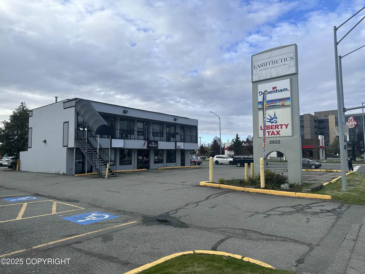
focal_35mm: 24
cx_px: 182
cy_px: 137
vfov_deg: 56.8
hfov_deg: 71.6
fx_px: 253
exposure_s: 1/2967
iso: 80
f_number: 1.78
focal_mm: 6.86
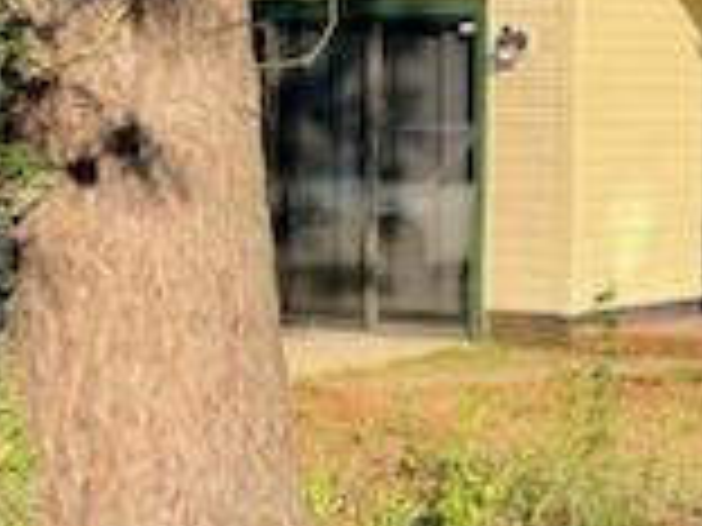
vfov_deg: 13.8
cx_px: 1251
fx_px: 2170
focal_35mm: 107
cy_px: 94
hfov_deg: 15.8
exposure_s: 1/1715
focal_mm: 4.2
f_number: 1.6
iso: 32
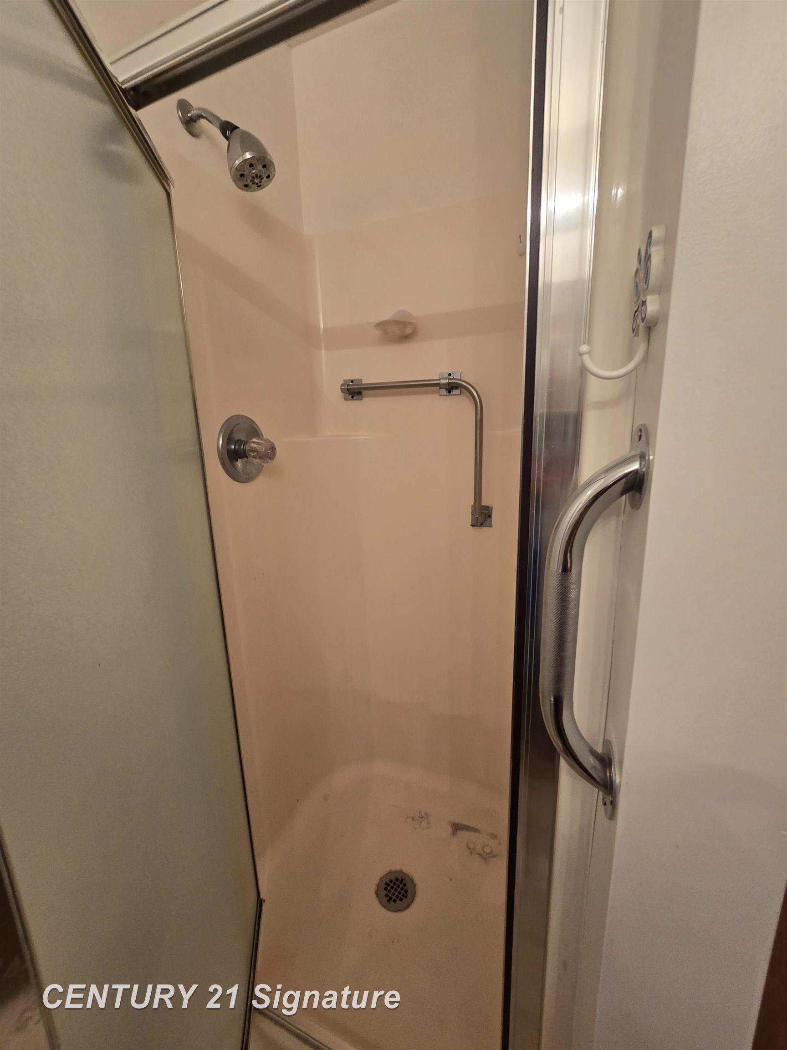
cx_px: 394
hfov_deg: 89.9
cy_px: 525
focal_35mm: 13
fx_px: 394
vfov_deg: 106.2
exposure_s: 1/60
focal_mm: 2.2
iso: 200
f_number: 2.2
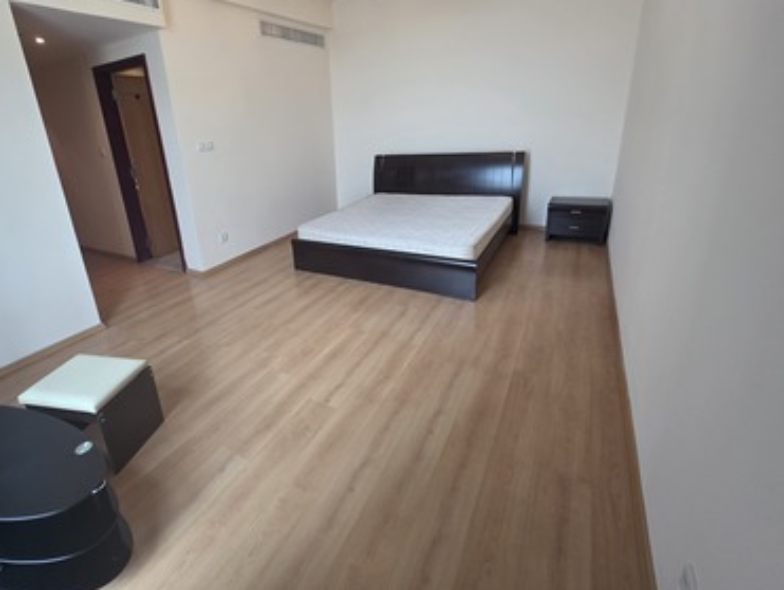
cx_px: 324
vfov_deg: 77.6
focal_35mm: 16
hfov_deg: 93.5
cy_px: 248
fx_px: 363
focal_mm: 2.2
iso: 125
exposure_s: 1/100
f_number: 1.9
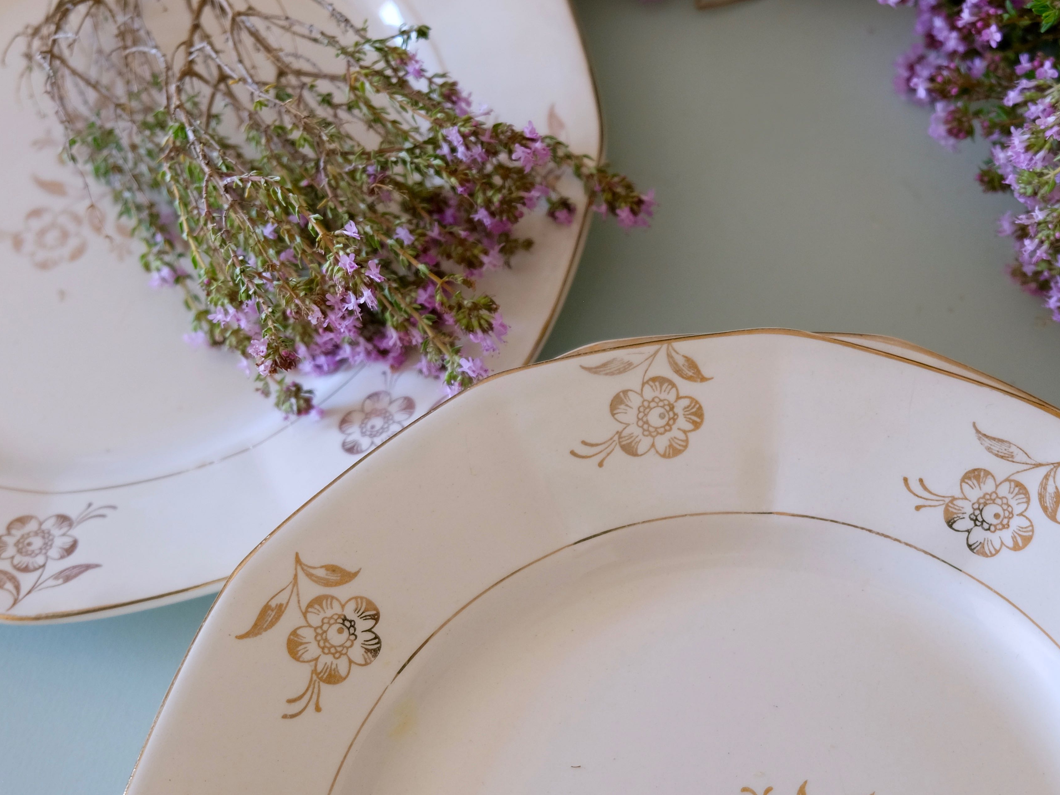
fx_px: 1868
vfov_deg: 23.9
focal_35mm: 61
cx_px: 758
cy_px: 513
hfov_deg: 31.3
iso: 400
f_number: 3.2
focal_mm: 24.3
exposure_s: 1/60
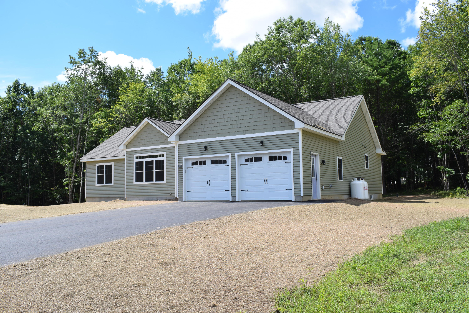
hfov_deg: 59.5
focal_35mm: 32
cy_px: 156
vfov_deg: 41.7
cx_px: 234
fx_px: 410
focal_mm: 21
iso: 200
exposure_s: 1/400
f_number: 10
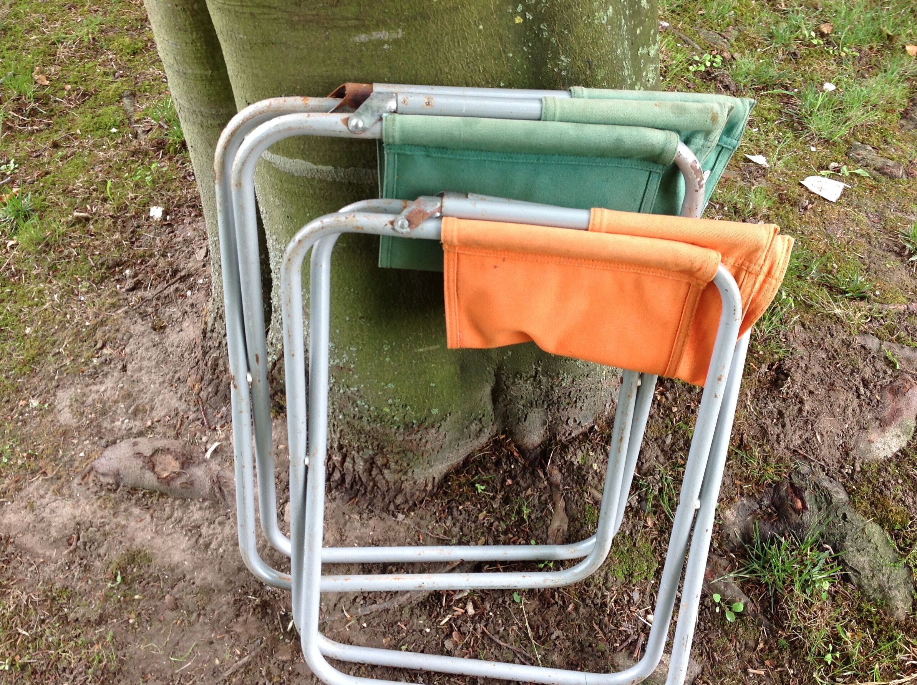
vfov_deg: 37.6
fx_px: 1005
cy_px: 363
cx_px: 490
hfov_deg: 49.0
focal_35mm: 38
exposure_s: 1/40
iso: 50
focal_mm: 4.28
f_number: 2.4
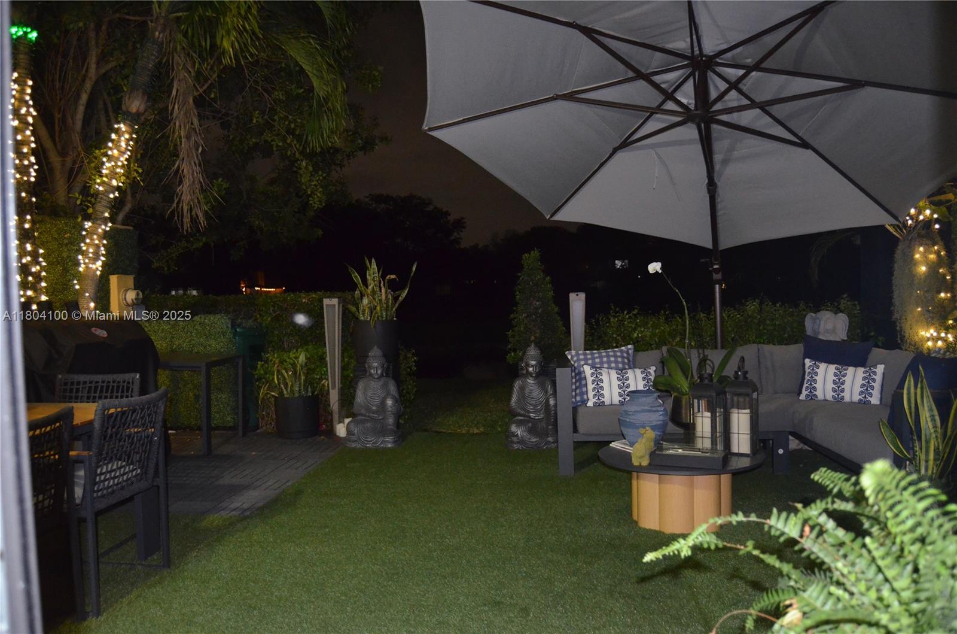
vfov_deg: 47.7
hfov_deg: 67.5
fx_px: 716
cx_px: 478
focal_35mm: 27
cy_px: 317
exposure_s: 1/60
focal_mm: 18
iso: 3200
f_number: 3.5
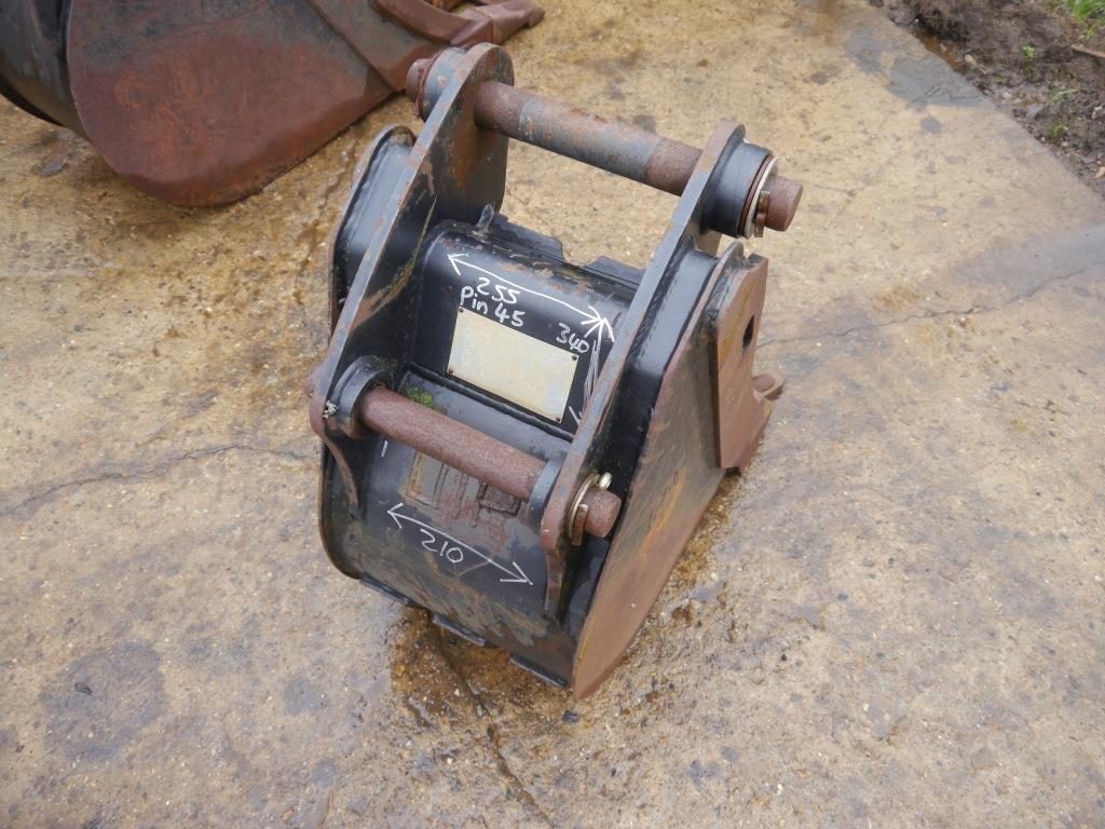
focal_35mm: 28
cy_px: 414
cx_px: 552
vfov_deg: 49.7
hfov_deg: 63.4
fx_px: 894
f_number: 4
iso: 160
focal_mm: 14
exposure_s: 1/125
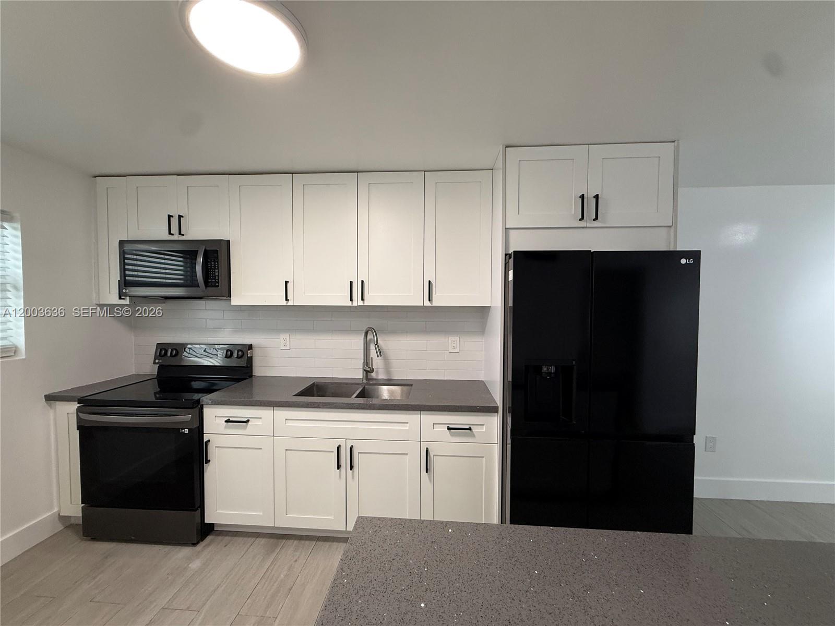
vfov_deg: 85.7
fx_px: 338
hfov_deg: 102.1
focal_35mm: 14
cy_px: 313
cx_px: 418
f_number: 2.2
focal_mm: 2.22
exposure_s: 1/120
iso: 250
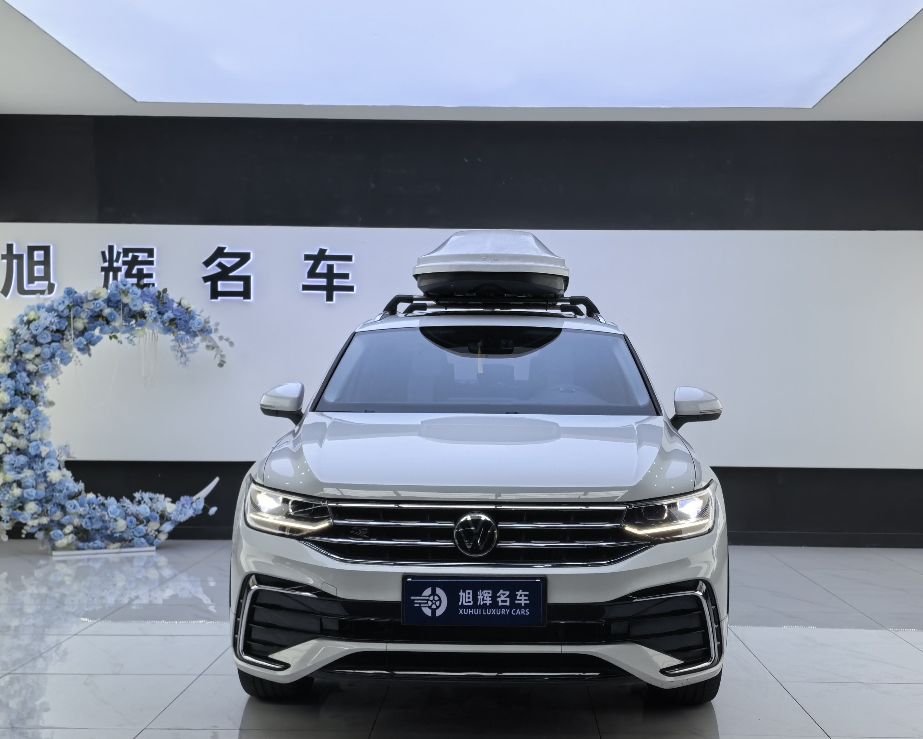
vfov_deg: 34.1
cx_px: 487
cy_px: 379
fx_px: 1202
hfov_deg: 42.0
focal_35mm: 44
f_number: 2
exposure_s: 1/299
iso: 50
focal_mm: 5.75
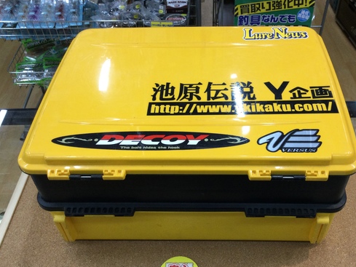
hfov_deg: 48.8
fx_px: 391
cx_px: 201
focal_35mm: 38
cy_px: 156
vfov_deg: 37.6
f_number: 2.4
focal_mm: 3.3
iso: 32
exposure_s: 1/30
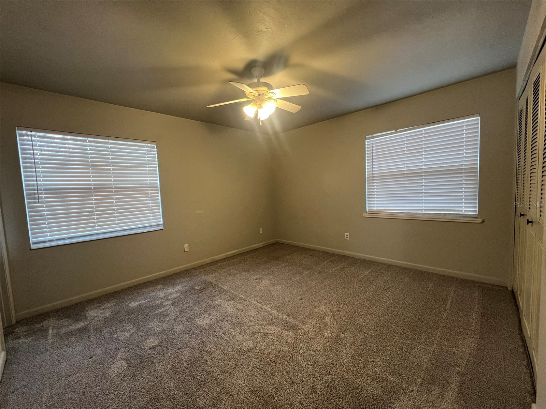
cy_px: 204
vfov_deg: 89.9
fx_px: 205
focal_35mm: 13
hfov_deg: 106.2
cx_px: 273
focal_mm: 1.57
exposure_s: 1/60
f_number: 1.8
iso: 250
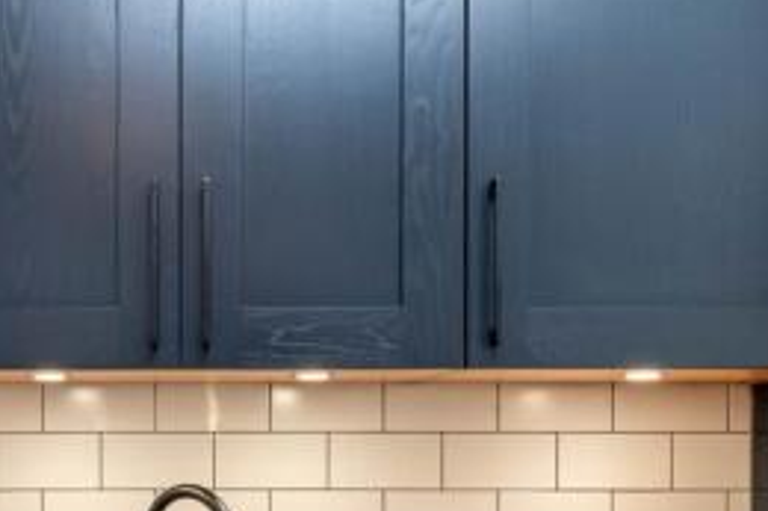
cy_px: 450
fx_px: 938
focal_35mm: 44
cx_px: 195
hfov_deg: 43.2
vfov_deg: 29.3
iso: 800
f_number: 8
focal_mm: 16
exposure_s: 1/6
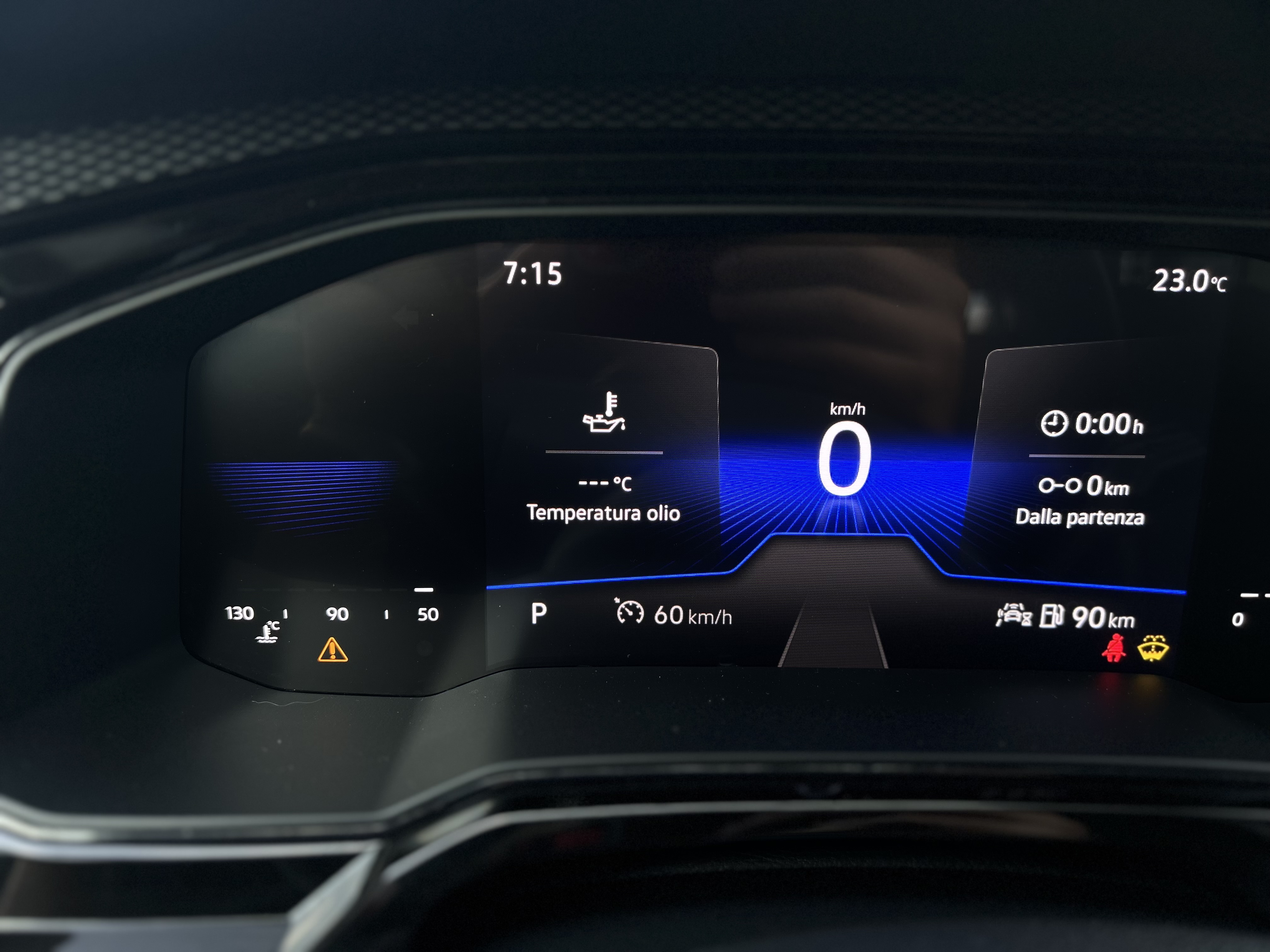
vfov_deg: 53.1
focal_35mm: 26
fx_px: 954
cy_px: 476
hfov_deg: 67.3
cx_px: 635
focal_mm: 5.7
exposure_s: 1/100
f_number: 1.5
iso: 80
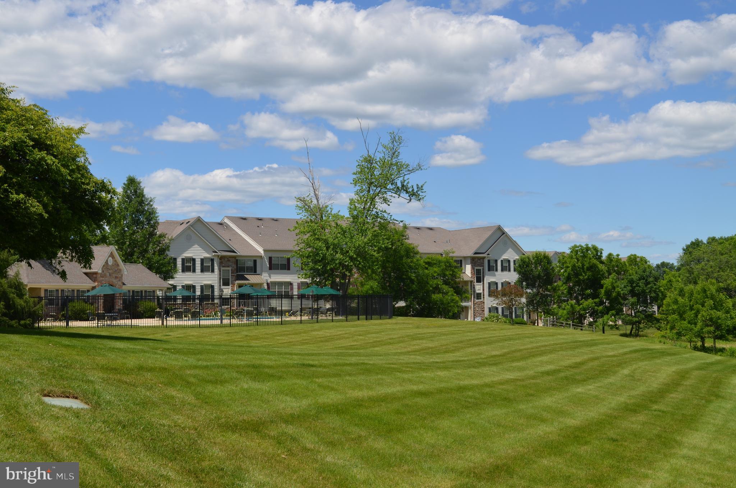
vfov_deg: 27.9
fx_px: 979
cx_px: 368
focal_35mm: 48
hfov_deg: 41.2
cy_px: 244
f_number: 9
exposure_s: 1/320
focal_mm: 32
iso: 100
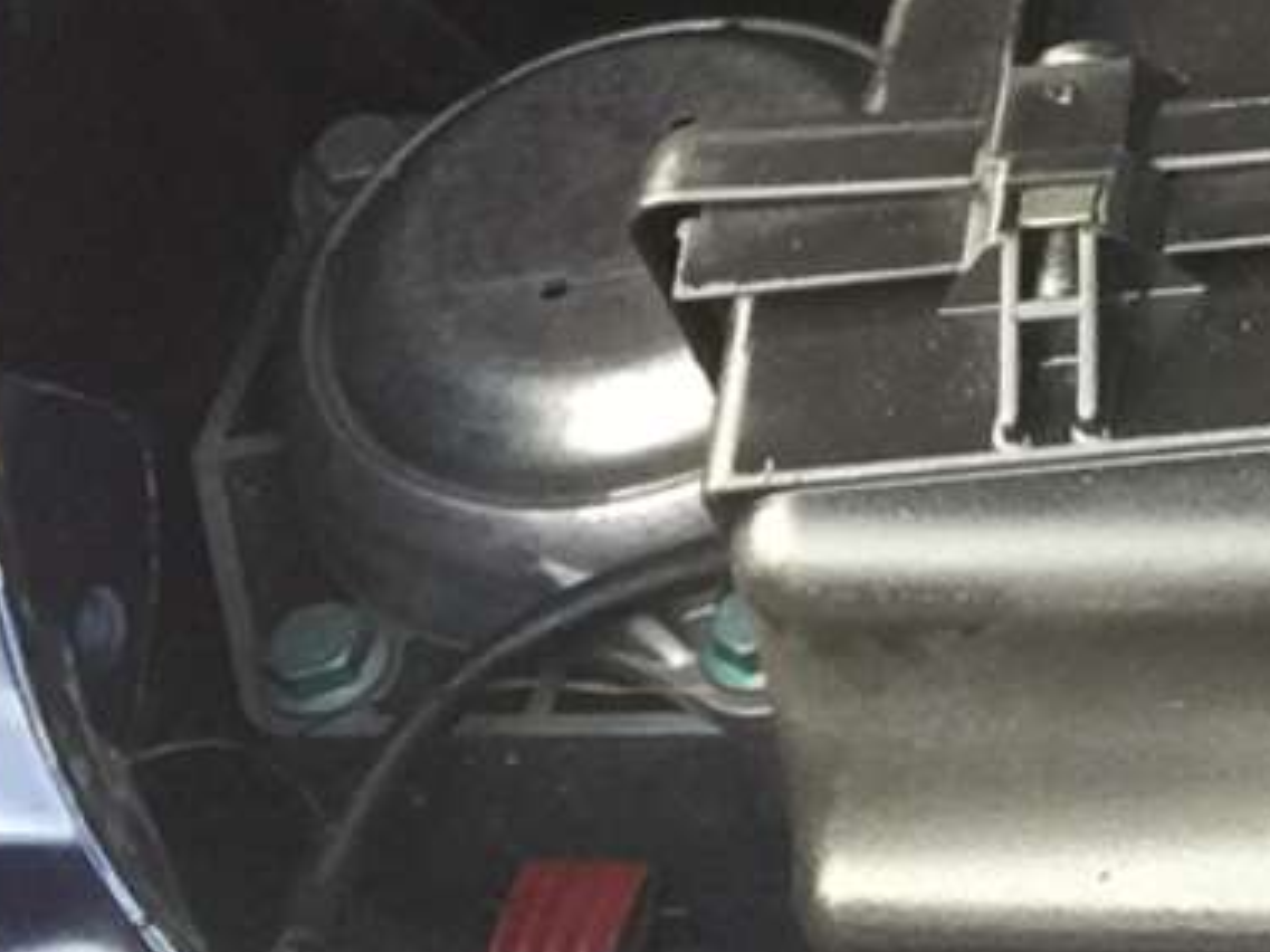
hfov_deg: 10.6
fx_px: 5612
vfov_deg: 9.1
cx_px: 3247
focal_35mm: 153
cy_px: -986
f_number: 2.2
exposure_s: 1/33
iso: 40
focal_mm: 4.15
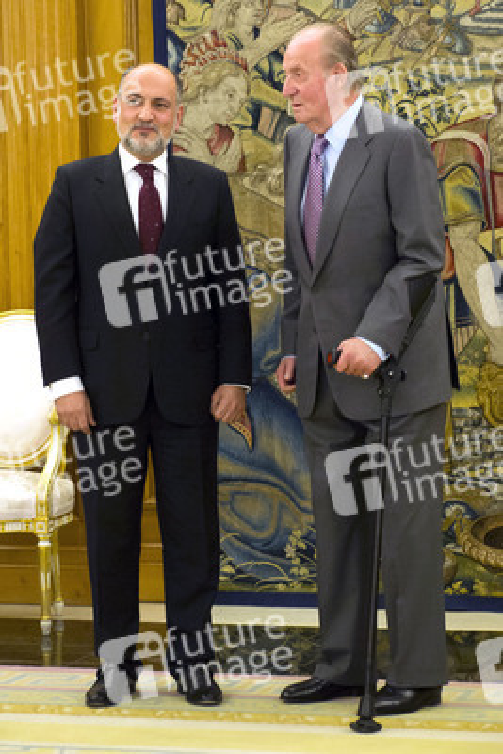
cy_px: 377
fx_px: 2555
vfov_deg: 16.8
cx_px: 252
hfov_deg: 11.2
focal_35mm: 122
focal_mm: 61
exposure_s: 1/100
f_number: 4.4
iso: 1000
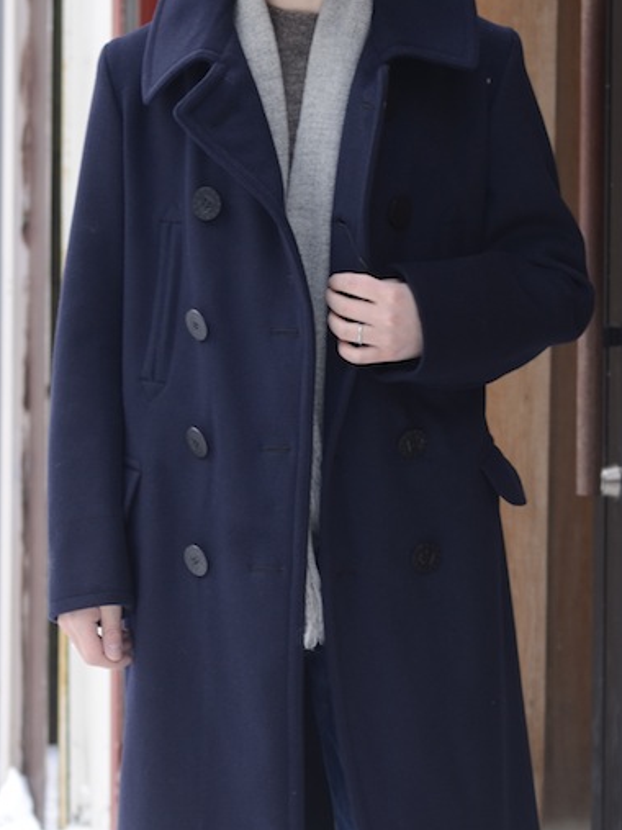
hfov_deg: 6.0
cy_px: 530
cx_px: 288
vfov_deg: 8.0
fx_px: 5919
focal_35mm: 247
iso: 200
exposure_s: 1/160
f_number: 2
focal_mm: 85
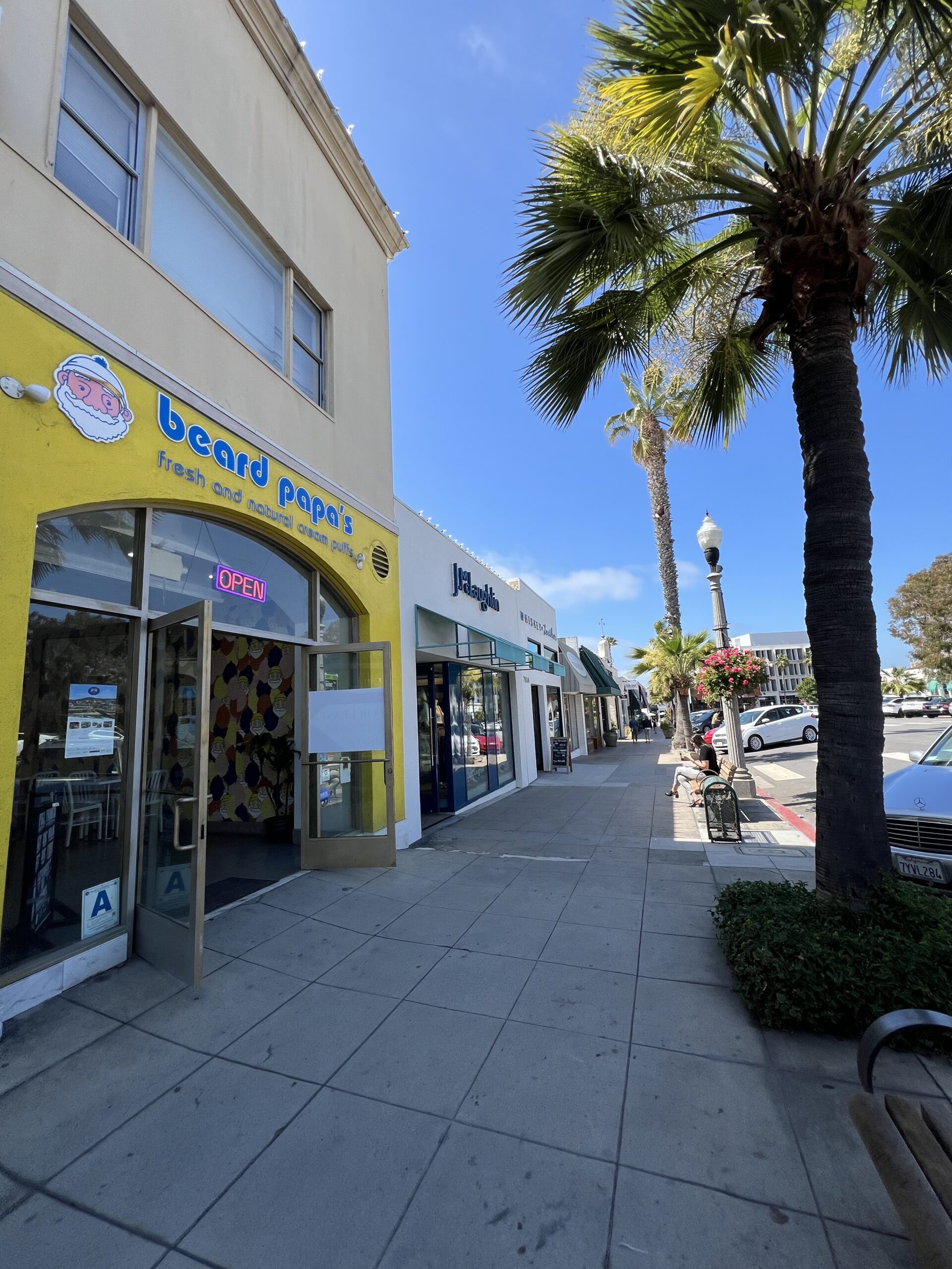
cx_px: 476
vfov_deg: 106.2
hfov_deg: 89.9
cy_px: 634
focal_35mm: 13
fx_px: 477
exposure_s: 1/1024
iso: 32
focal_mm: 1.57
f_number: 1.8
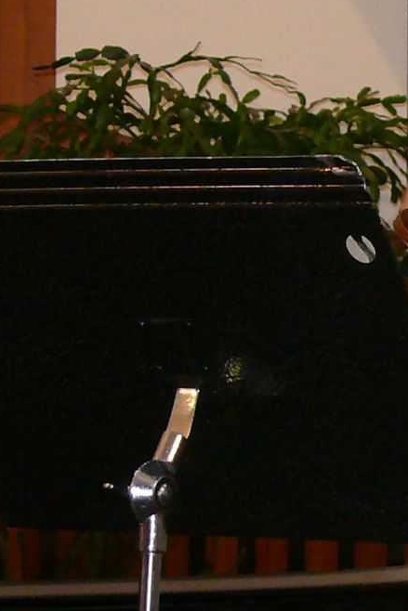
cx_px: 745
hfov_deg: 5.2
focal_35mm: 259
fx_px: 4400
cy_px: 180
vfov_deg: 7.9
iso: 200
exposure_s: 1/30
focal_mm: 11.7
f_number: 3.2
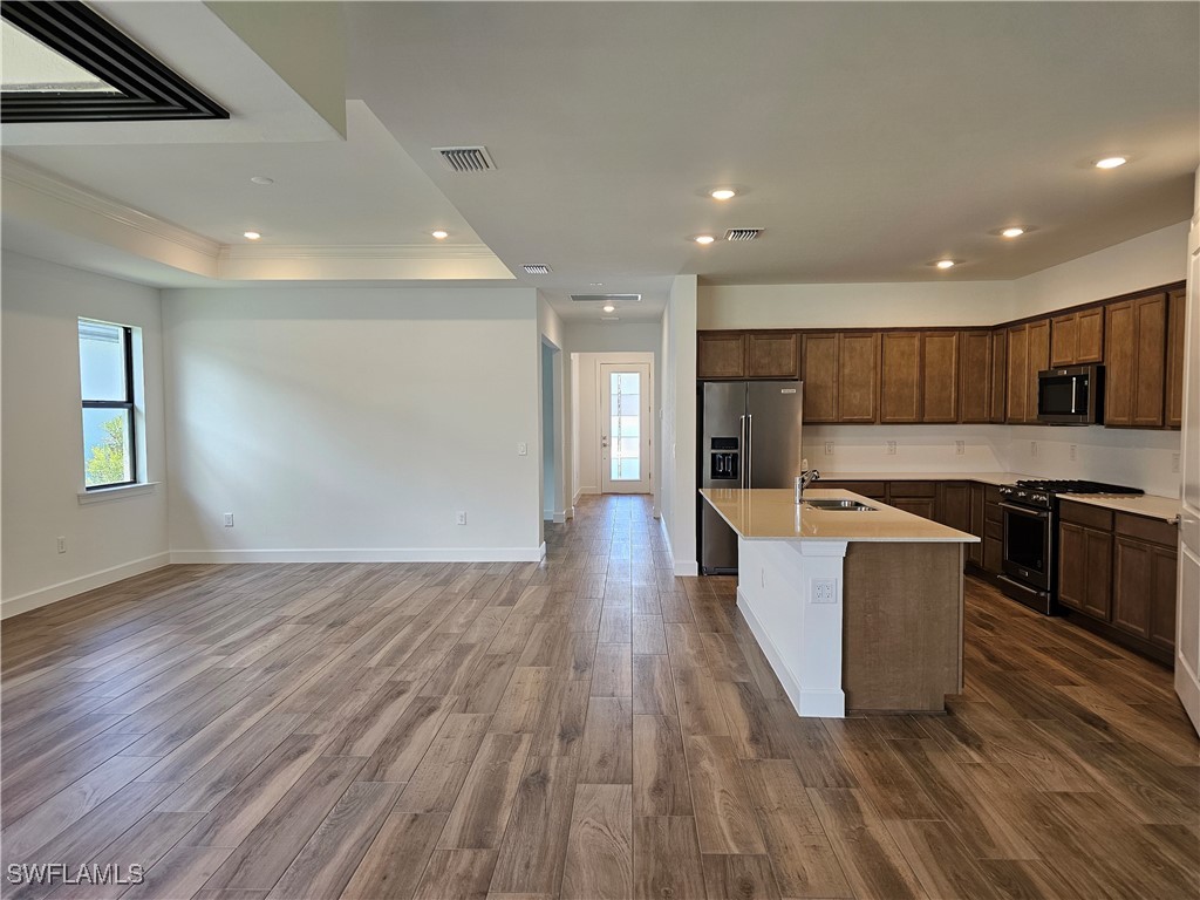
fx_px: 797
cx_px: 600
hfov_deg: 73.9
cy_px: 450
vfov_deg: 58.9
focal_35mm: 23
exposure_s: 1/120
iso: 125
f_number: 1.7
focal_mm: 6.3
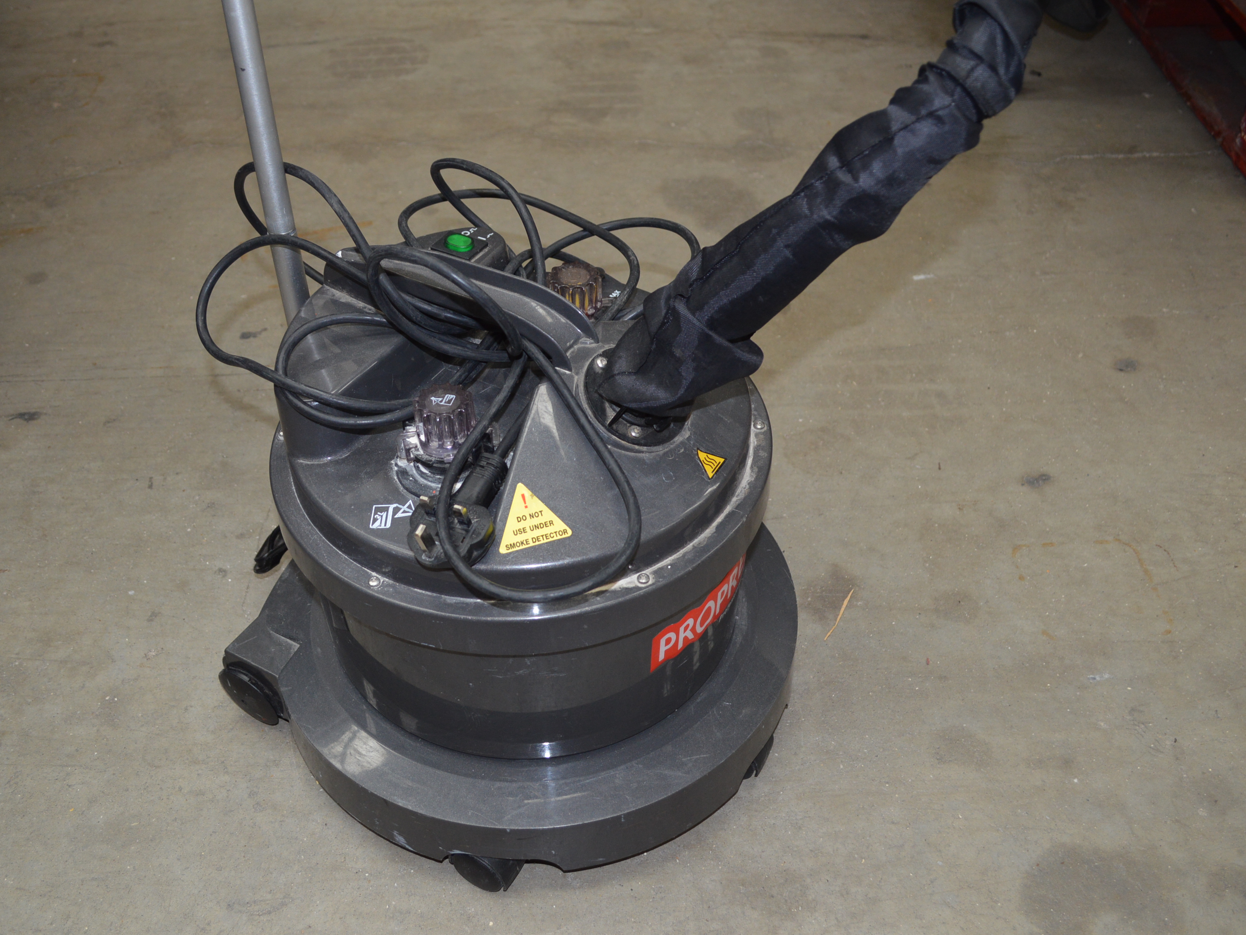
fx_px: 1296
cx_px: 568
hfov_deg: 51.3
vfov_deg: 39.7
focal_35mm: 36
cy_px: 469
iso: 400
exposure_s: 1/80
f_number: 4
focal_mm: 22
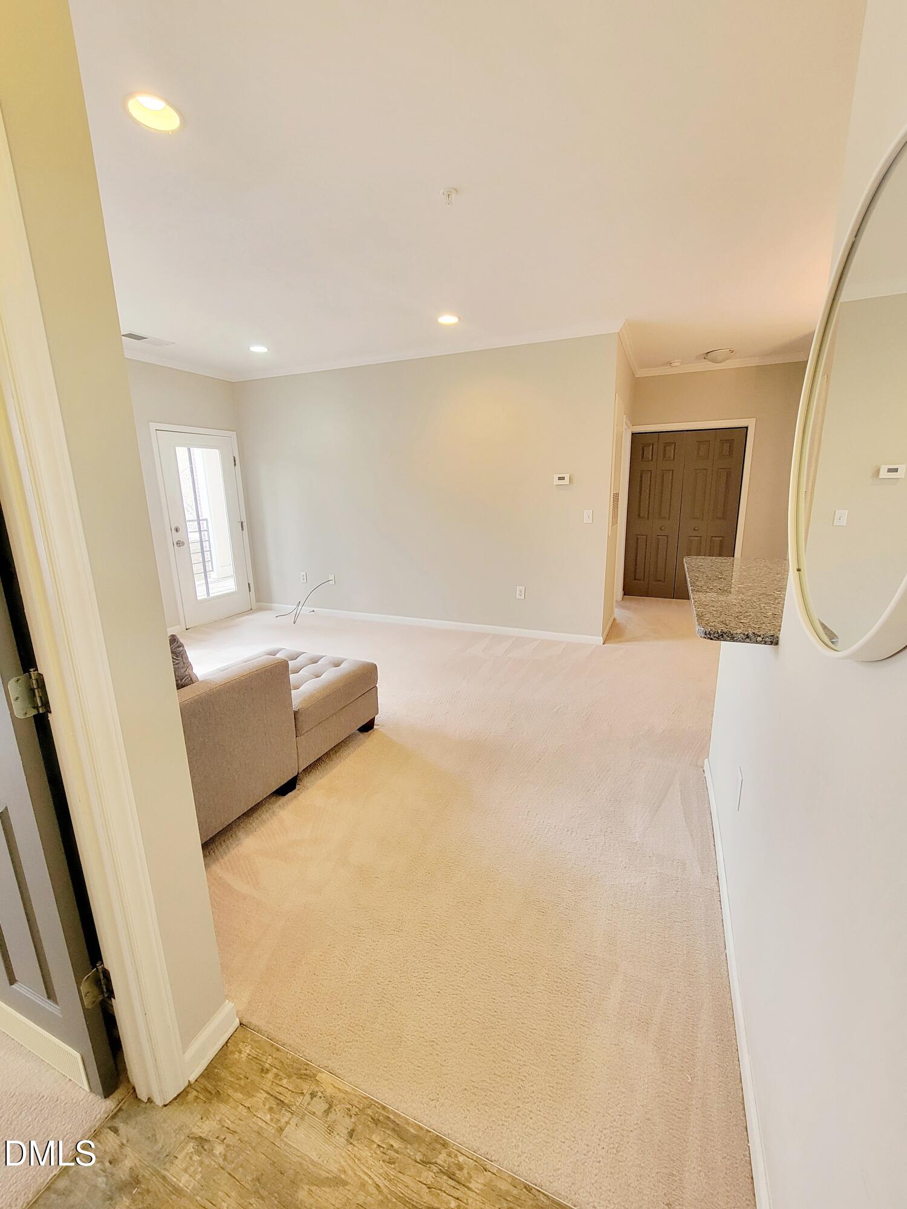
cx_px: 454
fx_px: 454
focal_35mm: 13
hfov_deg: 89.9
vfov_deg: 106.2
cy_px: 604
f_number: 2.2
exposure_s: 1/60.2
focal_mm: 2.2
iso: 320
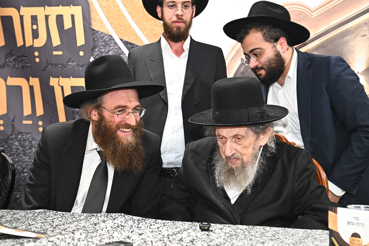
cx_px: 184
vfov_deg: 19.2
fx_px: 728
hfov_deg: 28.5
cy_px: 124
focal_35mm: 71
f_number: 6.3
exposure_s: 1/200
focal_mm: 70
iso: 2500
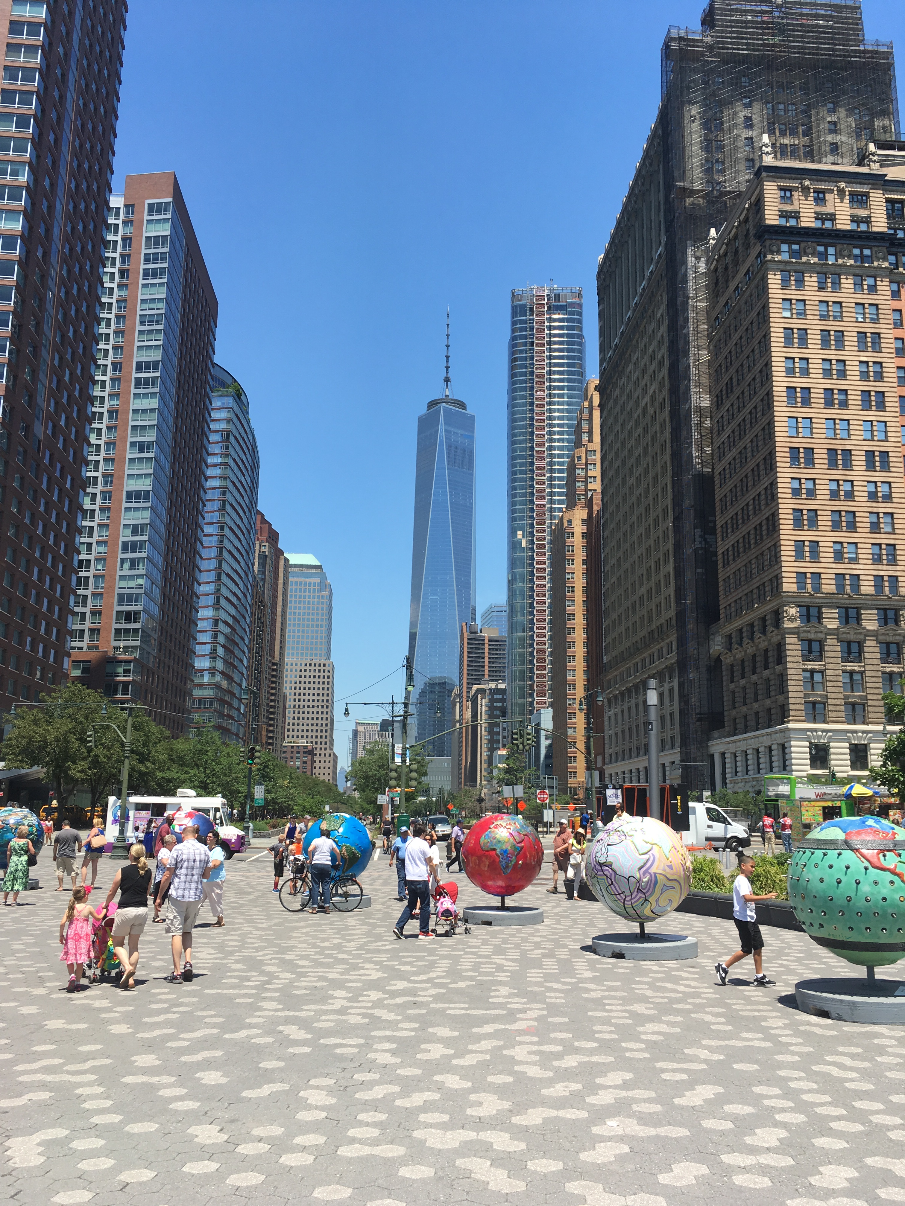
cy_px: 603
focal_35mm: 29
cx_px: 452
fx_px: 1011
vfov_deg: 61.7
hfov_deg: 48.2
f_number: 2.2
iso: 25
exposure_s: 1/1221
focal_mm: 4.15
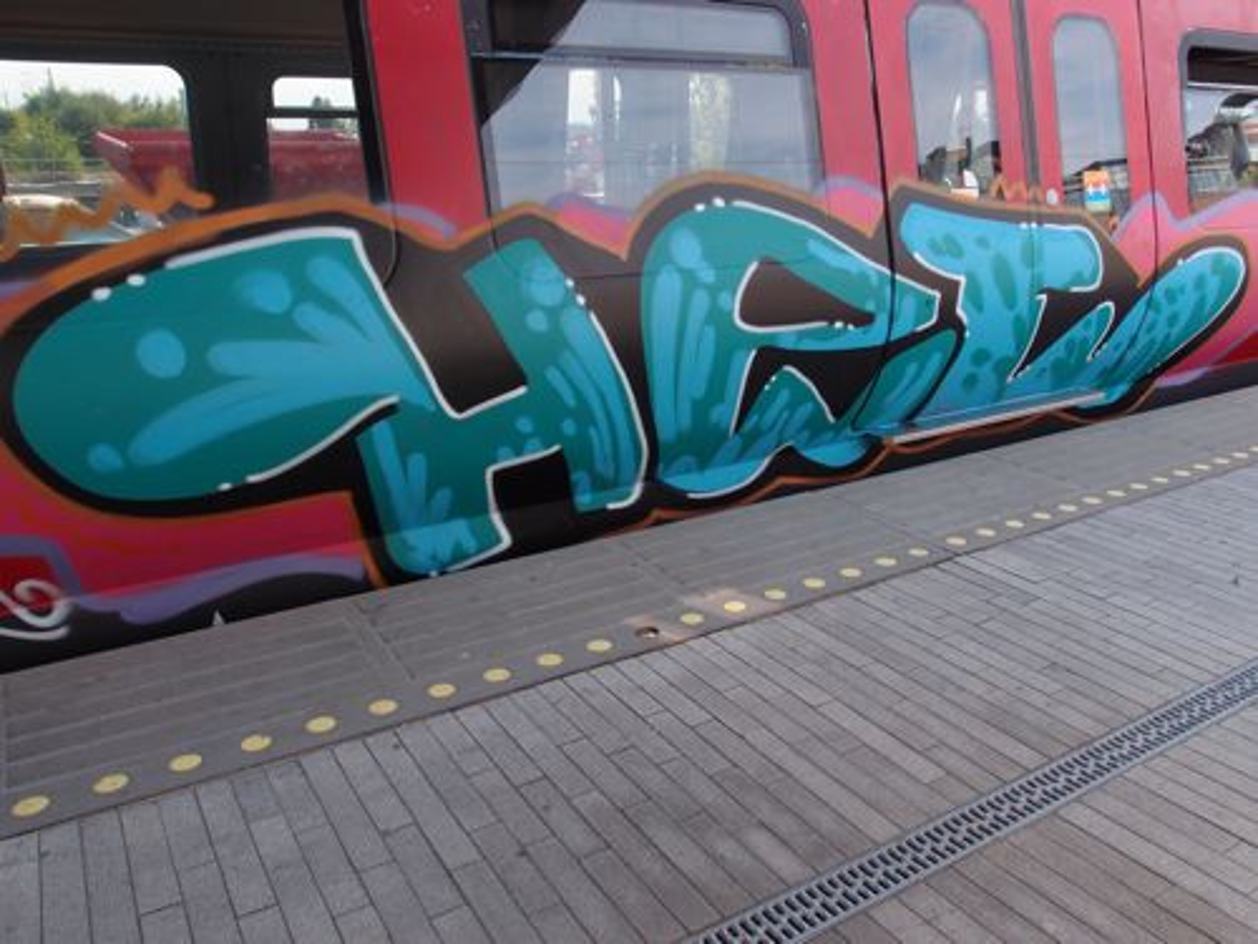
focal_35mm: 28
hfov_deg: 63.4
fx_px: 1018
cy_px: 472
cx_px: 629
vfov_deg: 49.7
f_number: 2.8
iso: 100
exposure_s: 1/320
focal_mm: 6
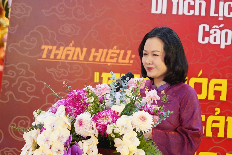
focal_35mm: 208
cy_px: 78
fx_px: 1340
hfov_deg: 9.9
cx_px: 116
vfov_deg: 6.6
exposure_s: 1/50
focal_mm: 139
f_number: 6.3
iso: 6400
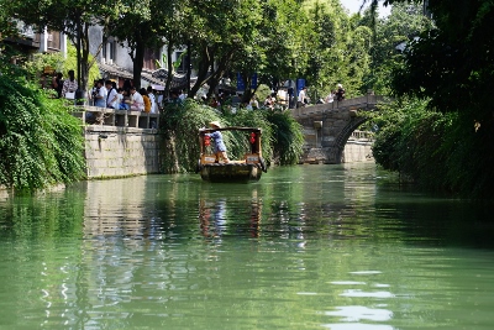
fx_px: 1544
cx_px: 247
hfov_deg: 18.2
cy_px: 165
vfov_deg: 12.2
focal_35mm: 112
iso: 100
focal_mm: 75
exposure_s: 1/160
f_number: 6.3
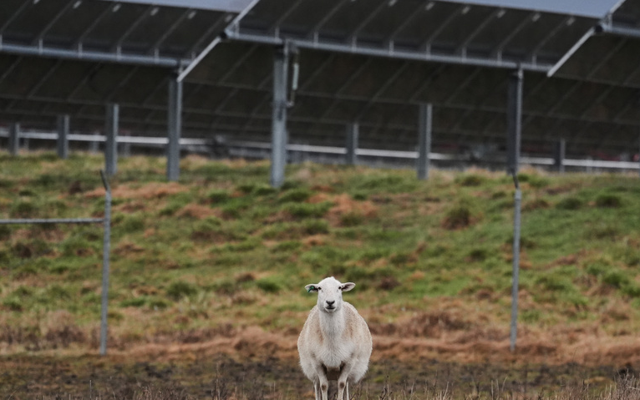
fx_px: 8461
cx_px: 383
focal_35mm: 485
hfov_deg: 4.3
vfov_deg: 2.7
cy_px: 210
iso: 3200
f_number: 5.6
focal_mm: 356
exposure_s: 1/4000
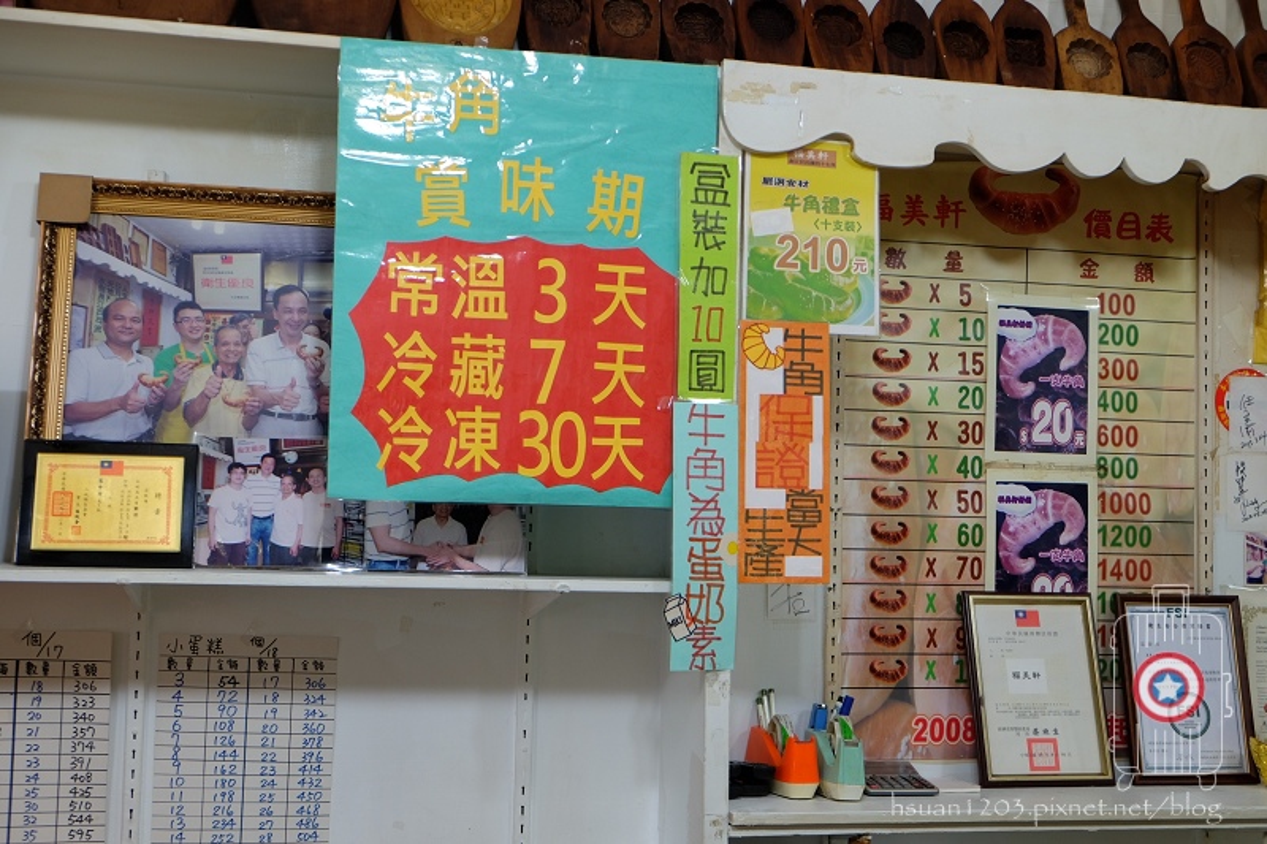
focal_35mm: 45
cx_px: 634
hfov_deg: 43.6
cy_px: 422
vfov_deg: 29.9
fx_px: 1583
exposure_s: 1/27
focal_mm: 30.2
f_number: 3.6
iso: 200
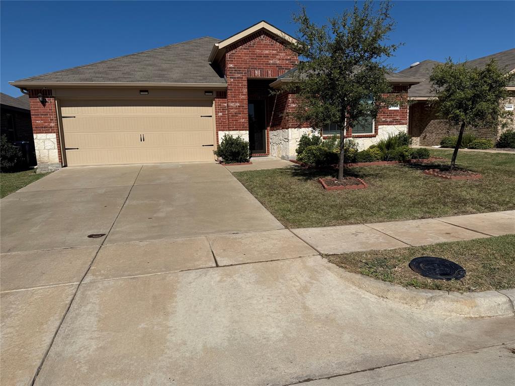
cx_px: 258
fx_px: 357
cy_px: 193
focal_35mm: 24
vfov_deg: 56.8
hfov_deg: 71.6
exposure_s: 1/11905
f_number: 1.78
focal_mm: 6.76
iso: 80
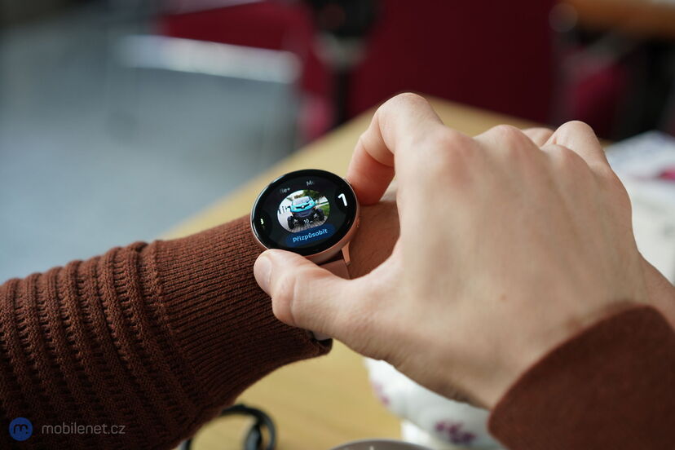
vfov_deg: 24.6
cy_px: 225
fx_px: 1031
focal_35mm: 55
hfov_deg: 36.2
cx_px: 338
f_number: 3.5
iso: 1000
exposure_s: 1/320
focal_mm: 55
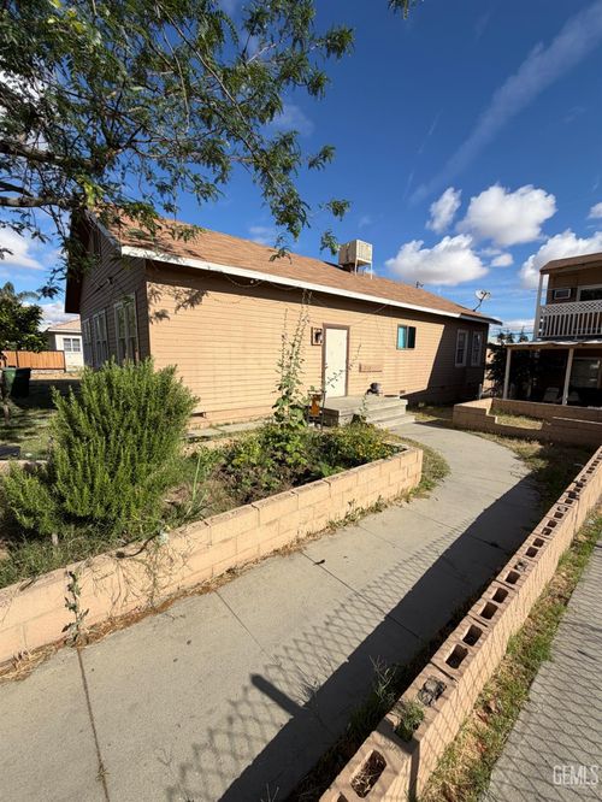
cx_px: 301
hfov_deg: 85.7
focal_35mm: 14
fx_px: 324
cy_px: 401
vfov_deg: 102.0
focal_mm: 2.22
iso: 20
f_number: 2.2
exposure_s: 1/1105
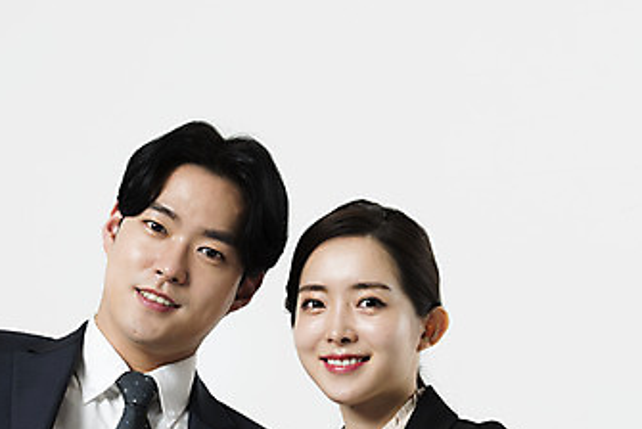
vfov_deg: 10.2
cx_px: 135
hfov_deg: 15.2
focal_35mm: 134
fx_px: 2392
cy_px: 345
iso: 64
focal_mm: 75
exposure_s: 1/125
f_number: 8
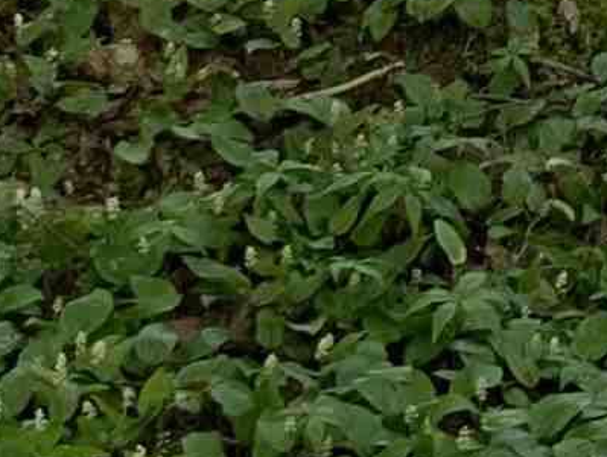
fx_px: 3510
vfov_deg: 6.3
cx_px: 966
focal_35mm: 200
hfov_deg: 9.5
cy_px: -1290
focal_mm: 4.25
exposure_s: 1/133
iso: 25
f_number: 1.8
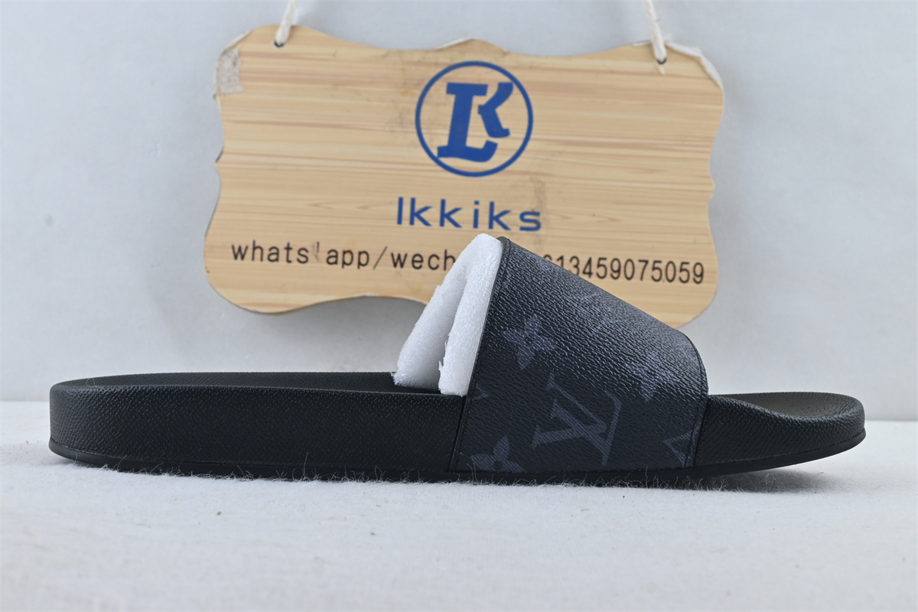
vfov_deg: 29.9
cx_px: 459
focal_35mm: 45
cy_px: 306
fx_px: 1147
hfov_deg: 43.6
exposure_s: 1/15
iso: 100
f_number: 10
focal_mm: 30
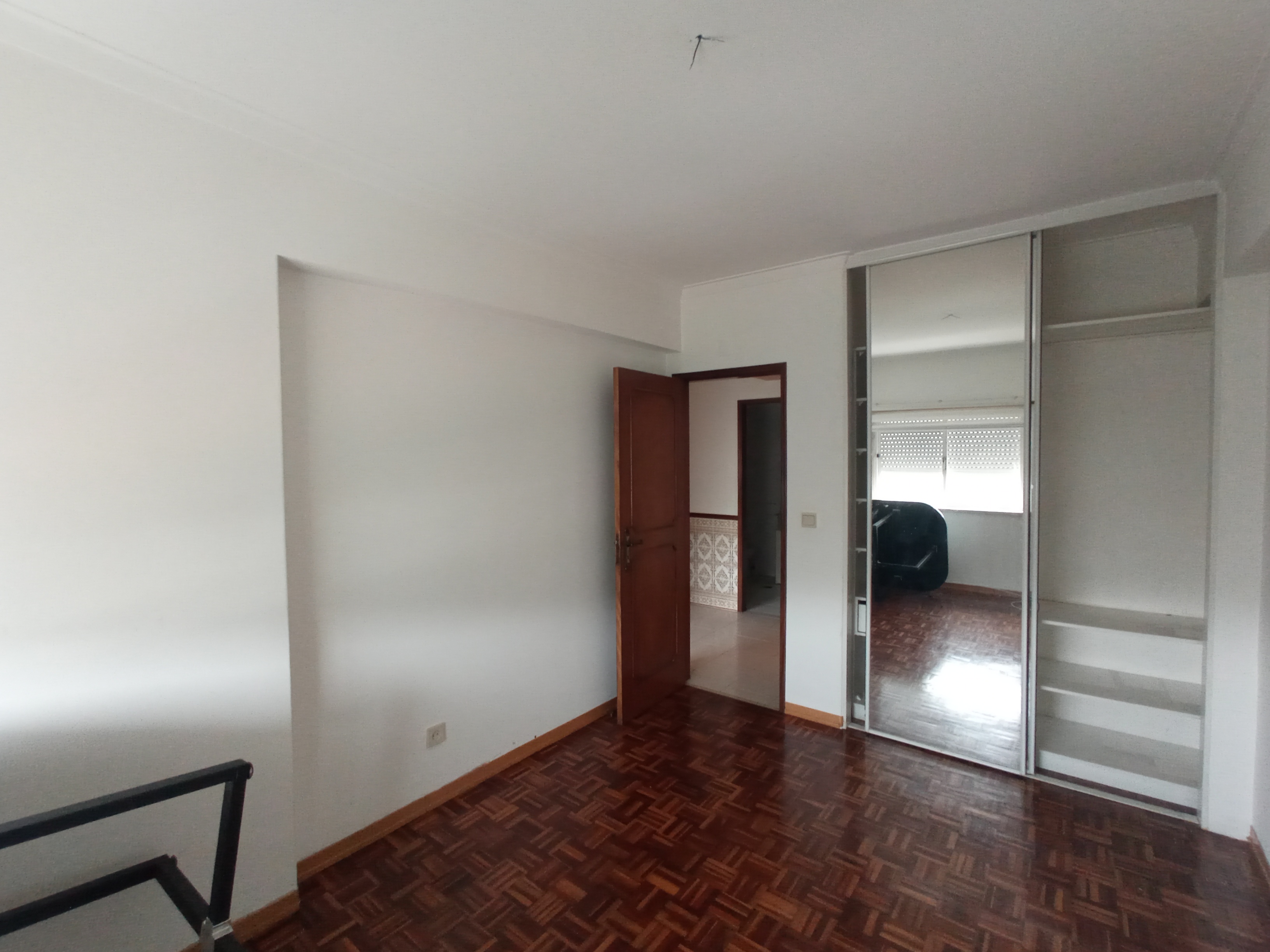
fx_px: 550
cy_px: 476
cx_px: 635
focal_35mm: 15
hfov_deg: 98.2
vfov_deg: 81.7
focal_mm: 1.65
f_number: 2.2
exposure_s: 1/33.3
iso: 425
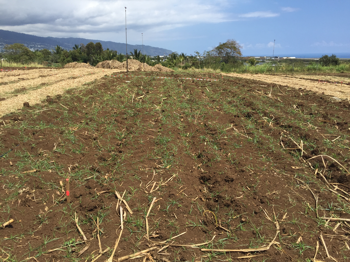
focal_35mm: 29
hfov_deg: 61.7
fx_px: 293
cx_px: 175
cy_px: 131
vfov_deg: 48.2
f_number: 2.2
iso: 32
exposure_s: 1/2639
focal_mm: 4.15
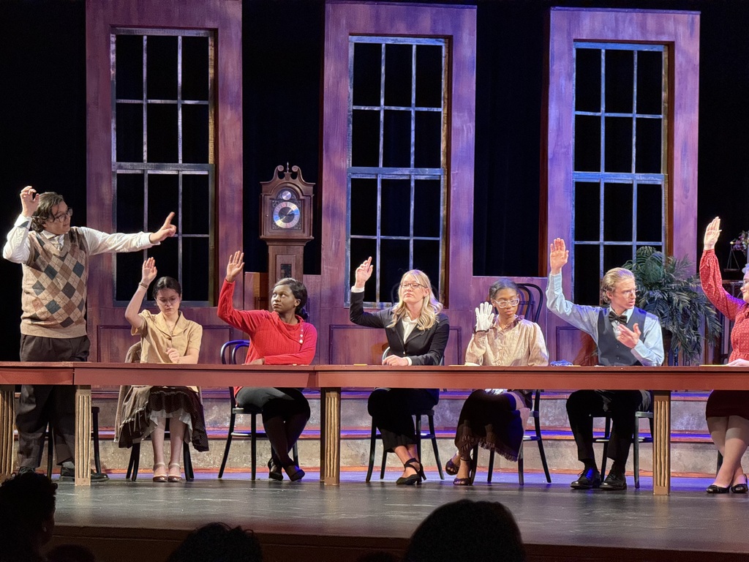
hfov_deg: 16.4
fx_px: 2596
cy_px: 281
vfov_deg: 12.3
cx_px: 374
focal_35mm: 120
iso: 640
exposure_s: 1/60
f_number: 2.8
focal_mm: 15.66
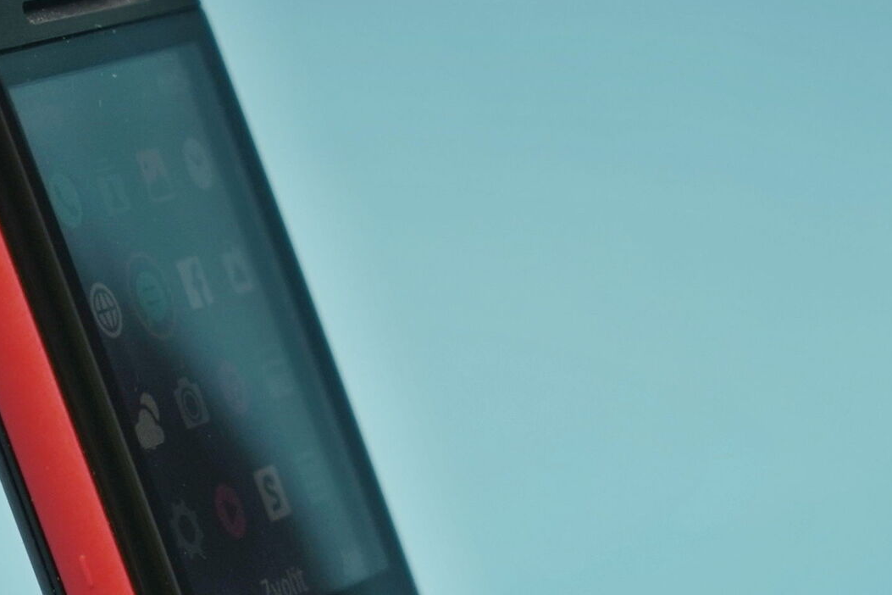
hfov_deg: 21.5
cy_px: 344
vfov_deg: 14.7
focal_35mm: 93
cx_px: 103
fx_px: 2304
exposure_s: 1/125
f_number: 4
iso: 320
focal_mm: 51
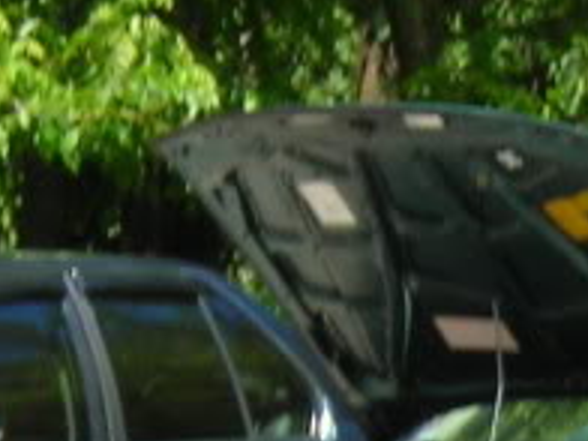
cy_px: 1098
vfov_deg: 2.4
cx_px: 1428
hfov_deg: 3.2
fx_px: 10277
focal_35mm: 605
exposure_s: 1/101
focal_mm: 19.2
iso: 50
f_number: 5.3
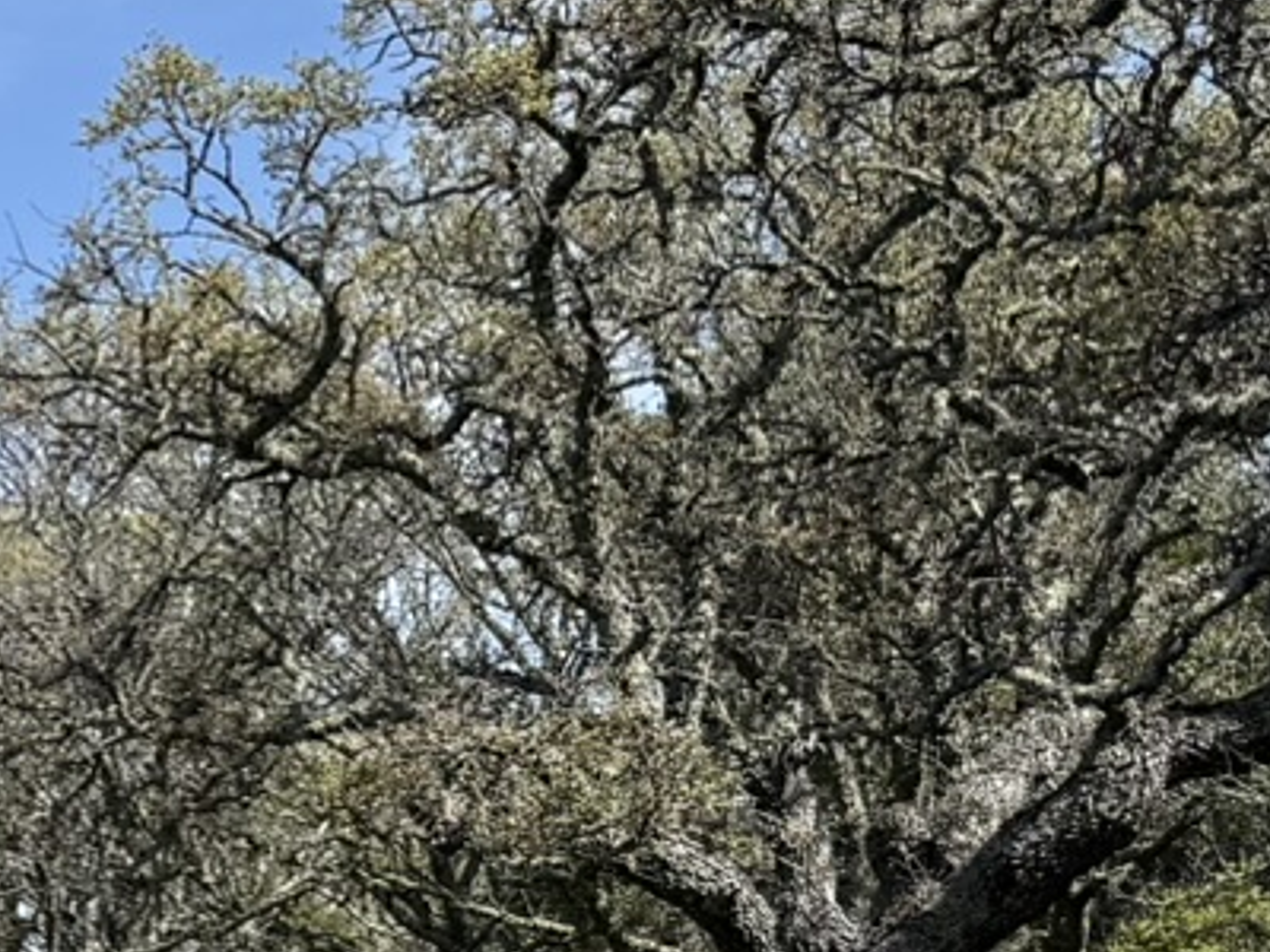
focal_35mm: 123
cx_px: -692
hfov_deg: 14.8
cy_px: 971
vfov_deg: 11.9
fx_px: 4513
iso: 80
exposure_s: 1/3425
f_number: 1.78
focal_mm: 6.76
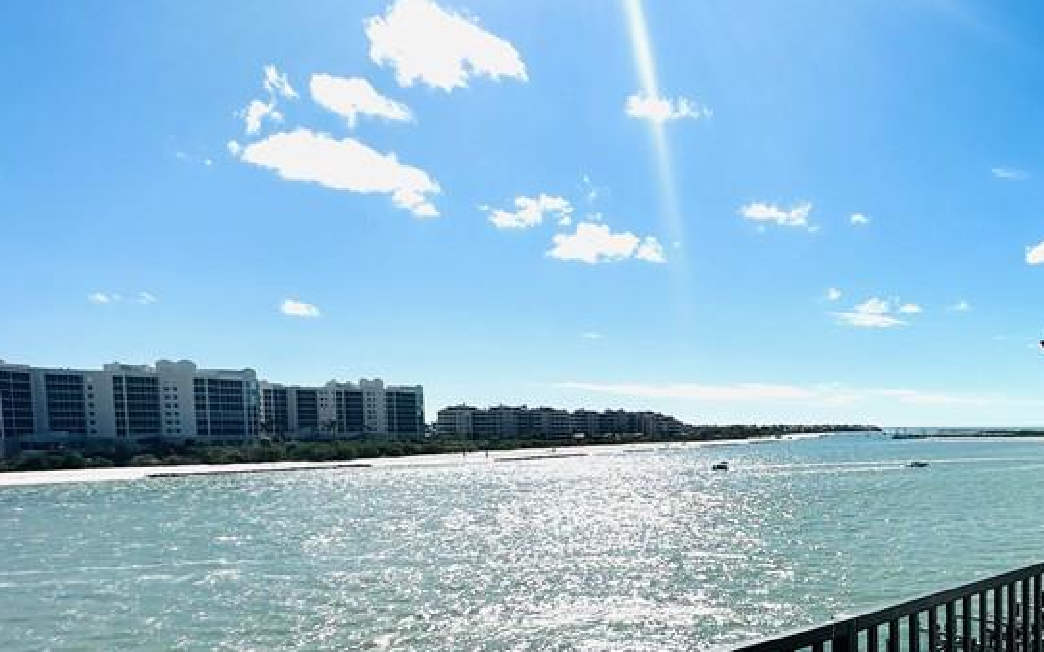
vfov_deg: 43.1
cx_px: 884
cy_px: 489
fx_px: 796
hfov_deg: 59.3
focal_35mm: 28
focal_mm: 2.22
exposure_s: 1/6135
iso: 50
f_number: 2.2
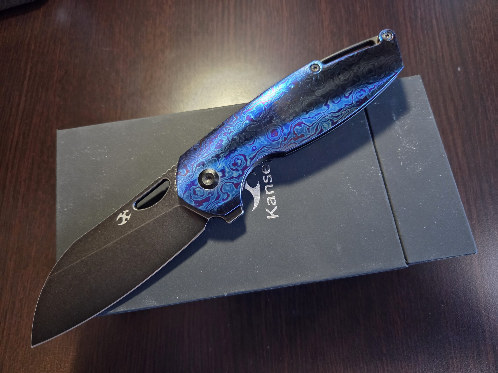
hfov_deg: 73.9
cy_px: 186
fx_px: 331
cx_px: 249
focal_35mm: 23
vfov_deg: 58.9
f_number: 1.8
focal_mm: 5.4
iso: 800
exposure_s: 1/49.5
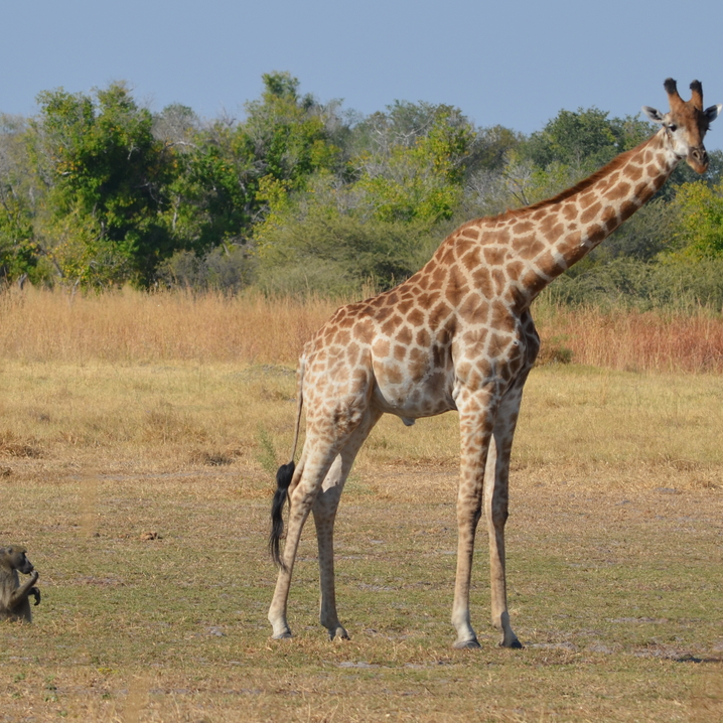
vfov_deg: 4.3
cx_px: 370
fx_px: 9641
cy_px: 335
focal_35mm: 408
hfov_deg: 4.3
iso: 200
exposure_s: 1/800
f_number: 7.1
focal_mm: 180
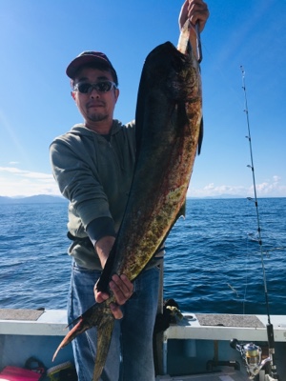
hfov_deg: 48.2
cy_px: 190
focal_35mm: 29
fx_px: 319
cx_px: 143
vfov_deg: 61.7
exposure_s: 1/1748
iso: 25
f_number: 2.2
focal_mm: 4.15
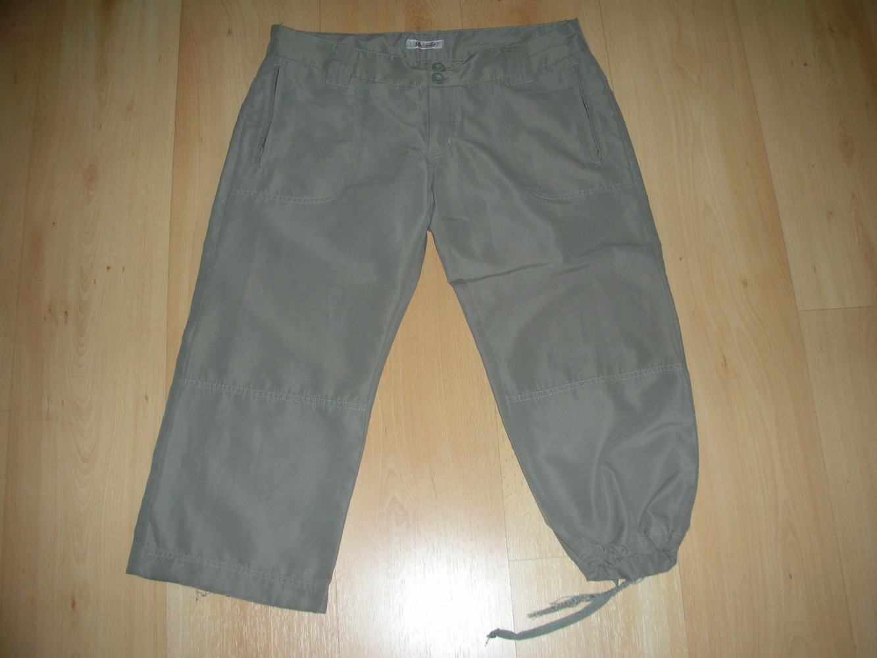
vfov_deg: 40.7
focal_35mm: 35
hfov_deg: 52.6
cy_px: 329
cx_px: 438
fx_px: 887
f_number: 3
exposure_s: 1/60.1
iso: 50
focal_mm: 5.8
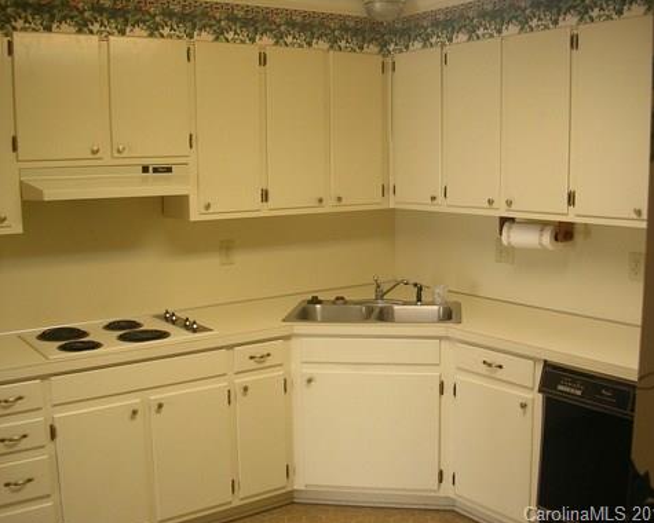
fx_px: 774
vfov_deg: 37.3
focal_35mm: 40
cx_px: 329
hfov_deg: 45.8
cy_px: 263
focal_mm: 5.8
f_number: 2.8
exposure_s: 1/31.4
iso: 50
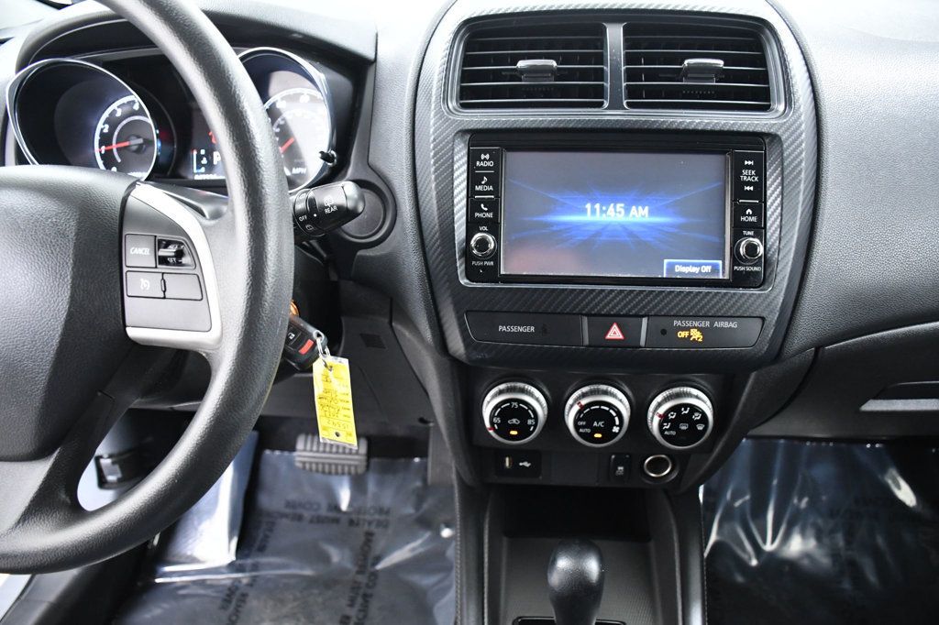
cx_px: 470
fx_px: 704
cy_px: 312
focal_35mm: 27
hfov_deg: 67.4
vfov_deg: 47.9
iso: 2500
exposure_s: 1/60
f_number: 4
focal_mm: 18
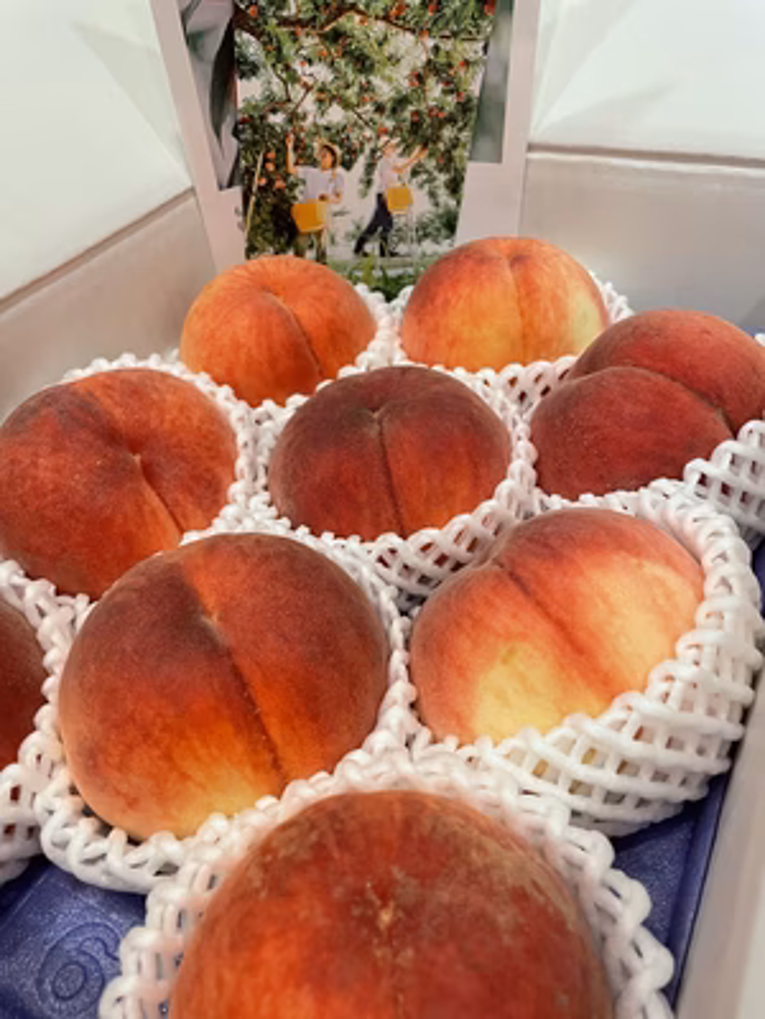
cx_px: 382
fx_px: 766
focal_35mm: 26
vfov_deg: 67.3
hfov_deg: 53.1
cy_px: 510
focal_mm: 4.2
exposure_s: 1/50
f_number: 1.6
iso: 125
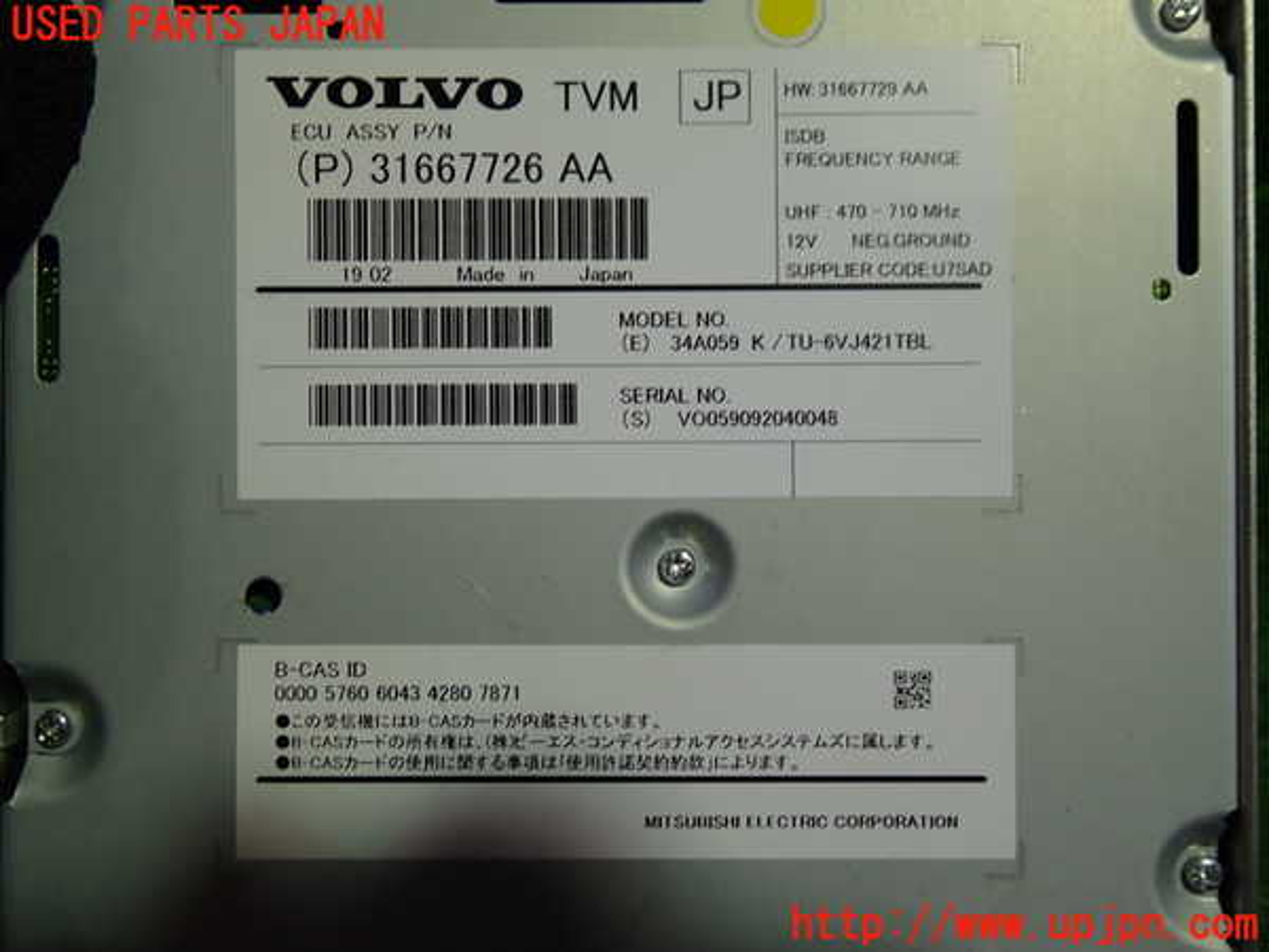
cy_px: 476
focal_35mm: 30
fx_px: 1100
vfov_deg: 46.8
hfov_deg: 60.0
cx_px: 634
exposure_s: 1/80
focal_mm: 5.4
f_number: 2.3
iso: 100
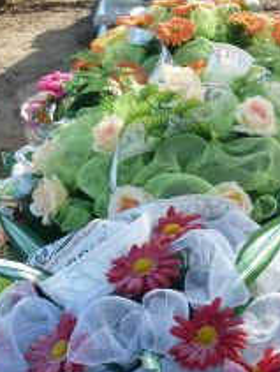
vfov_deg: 23.1
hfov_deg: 17.6
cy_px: 123
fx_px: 903
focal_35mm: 84
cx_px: 180
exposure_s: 1/125
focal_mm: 6.1
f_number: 4
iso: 80
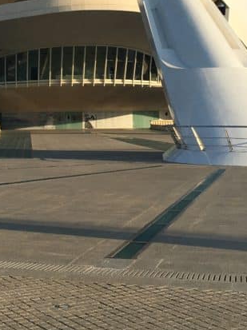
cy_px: 59
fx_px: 715
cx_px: 72
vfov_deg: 25.5
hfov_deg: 19.5
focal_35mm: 75
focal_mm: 4.15
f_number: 2.2
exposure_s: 1/1451
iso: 25
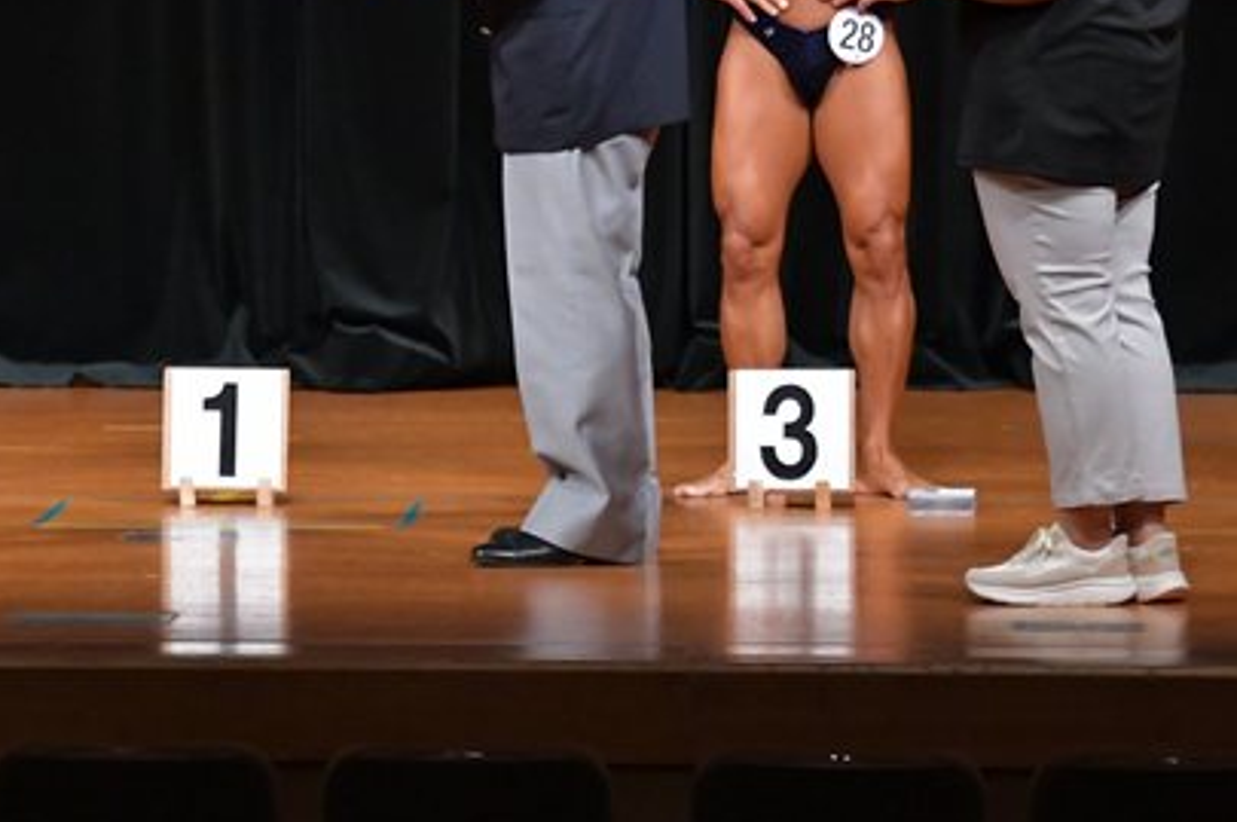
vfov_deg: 3.5
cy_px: 61
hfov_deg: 5.3
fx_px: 13282
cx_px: 279
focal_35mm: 387
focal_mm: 135
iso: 5000
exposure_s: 1/400
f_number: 5.6
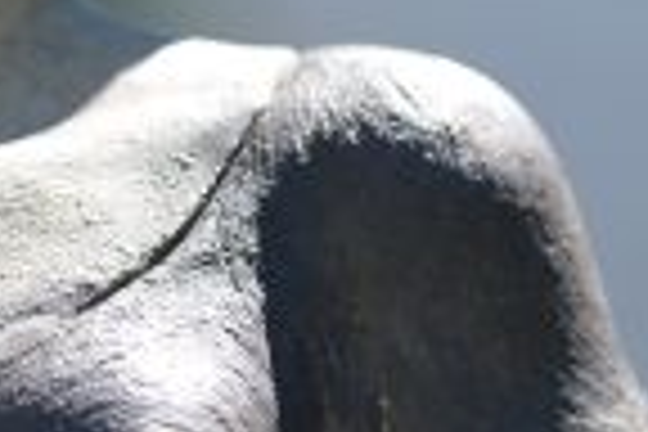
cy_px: -414
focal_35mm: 730
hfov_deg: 2.8
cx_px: 392
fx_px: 13139
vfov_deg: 1.9
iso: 560
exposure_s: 1/4000
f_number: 2.8
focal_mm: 150
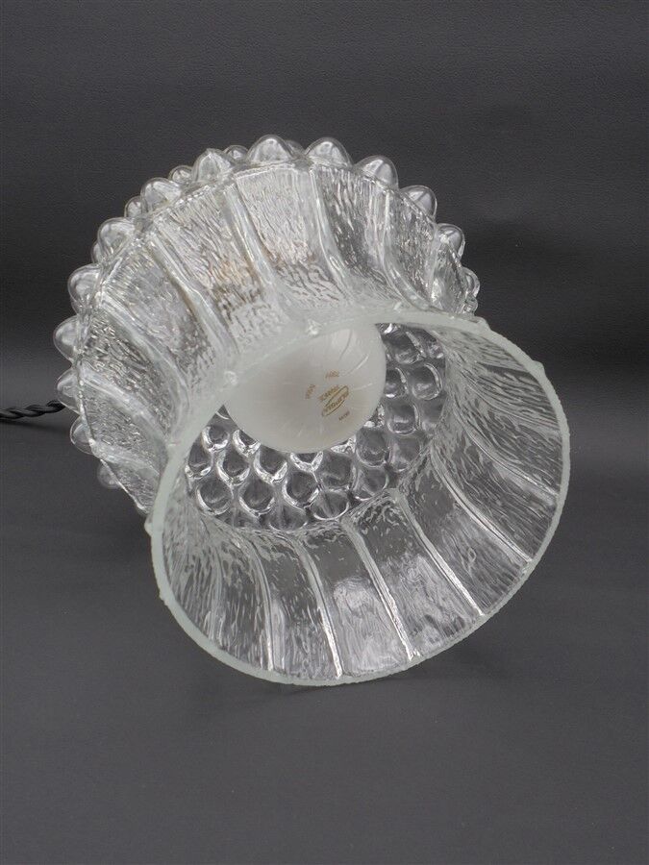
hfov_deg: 37.7
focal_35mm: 38
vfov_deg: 49.0
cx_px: 324
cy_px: 432
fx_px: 950
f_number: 4.2
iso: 100
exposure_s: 1/60
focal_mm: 6.9
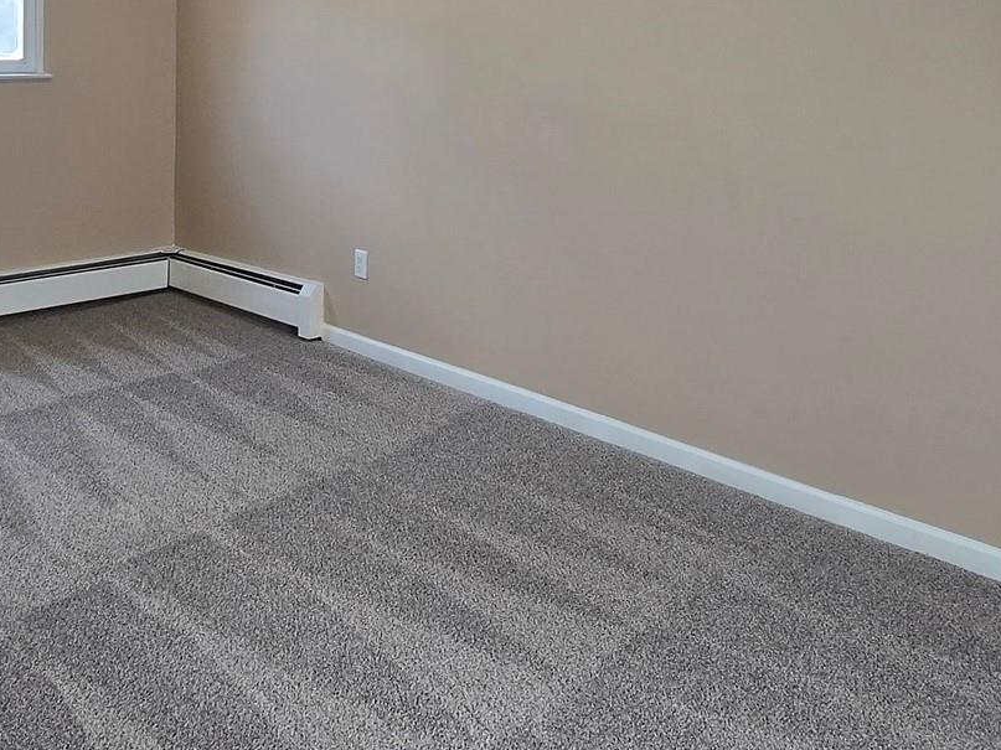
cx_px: 370
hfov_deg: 54.7
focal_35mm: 33
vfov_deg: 38.6
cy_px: 17
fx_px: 954
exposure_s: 1/60
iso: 125
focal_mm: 1.7
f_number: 2.2
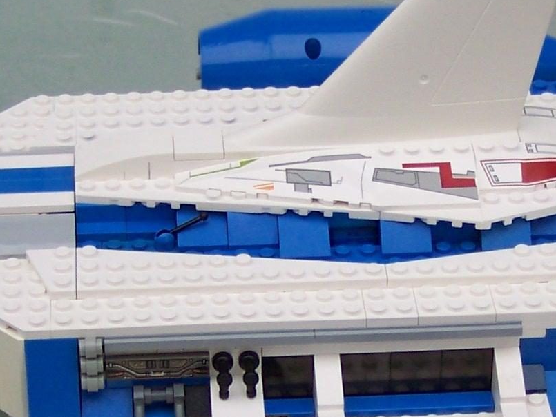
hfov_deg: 13.6
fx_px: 2329
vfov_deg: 10.2
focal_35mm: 145
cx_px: 319
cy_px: 322
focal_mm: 6.3
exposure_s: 1/250
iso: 64
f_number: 2.8
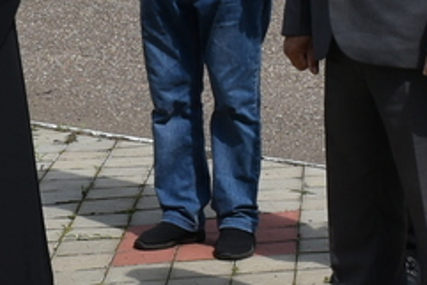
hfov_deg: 11.3
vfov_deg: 7.6
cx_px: -25
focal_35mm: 179
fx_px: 2124
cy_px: -42
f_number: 8
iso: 100
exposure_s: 1/250
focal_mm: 18
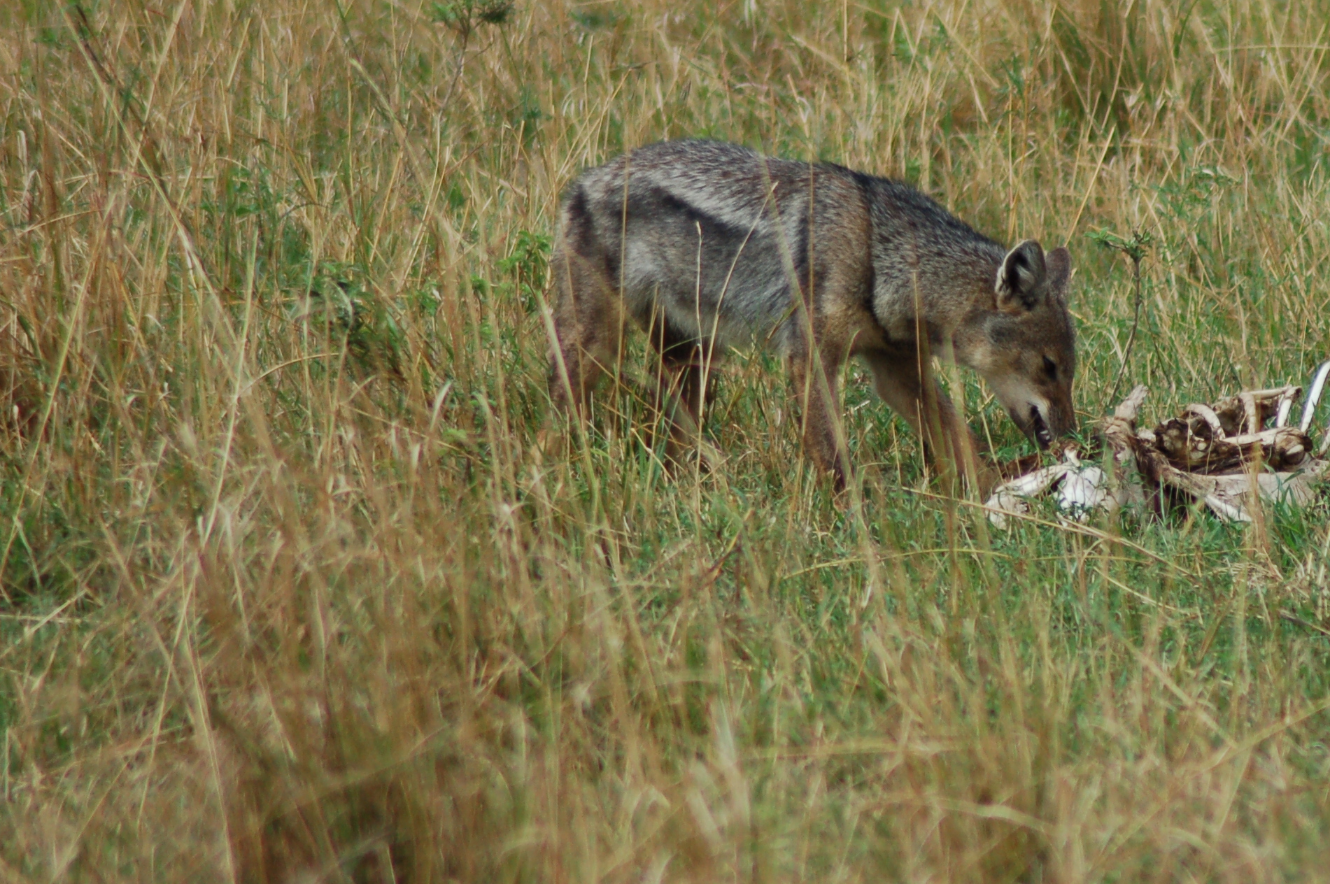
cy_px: 336
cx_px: 935
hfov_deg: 2.9
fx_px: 26281
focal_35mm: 712
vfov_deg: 1.9
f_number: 5.6
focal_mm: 300
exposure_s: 1/1600
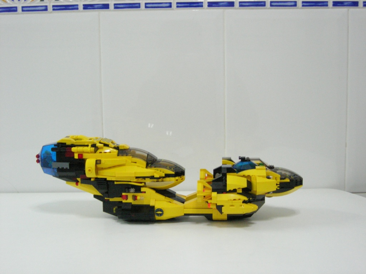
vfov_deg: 28.6
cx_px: 183
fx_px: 539
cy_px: 137
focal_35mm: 51
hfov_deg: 37.5
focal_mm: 10.6
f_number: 3.2
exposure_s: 1/35.6
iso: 400
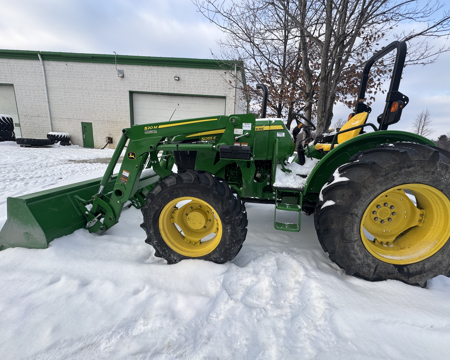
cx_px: 239
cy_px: 185
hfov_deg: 96.7
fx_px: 200
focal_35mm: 15
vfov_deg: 84.0
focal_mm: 2.22
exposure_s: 1/287
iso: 40
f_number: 2.2
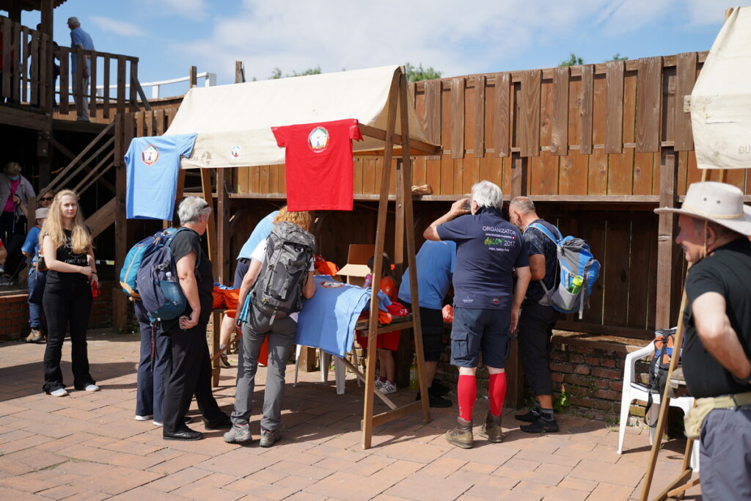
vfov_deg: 36.0
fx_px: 772
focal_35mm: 37
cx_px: 376
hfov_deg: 51.9
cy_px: 250
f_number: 2.8
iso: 100
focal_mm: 37
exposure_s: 1/1600
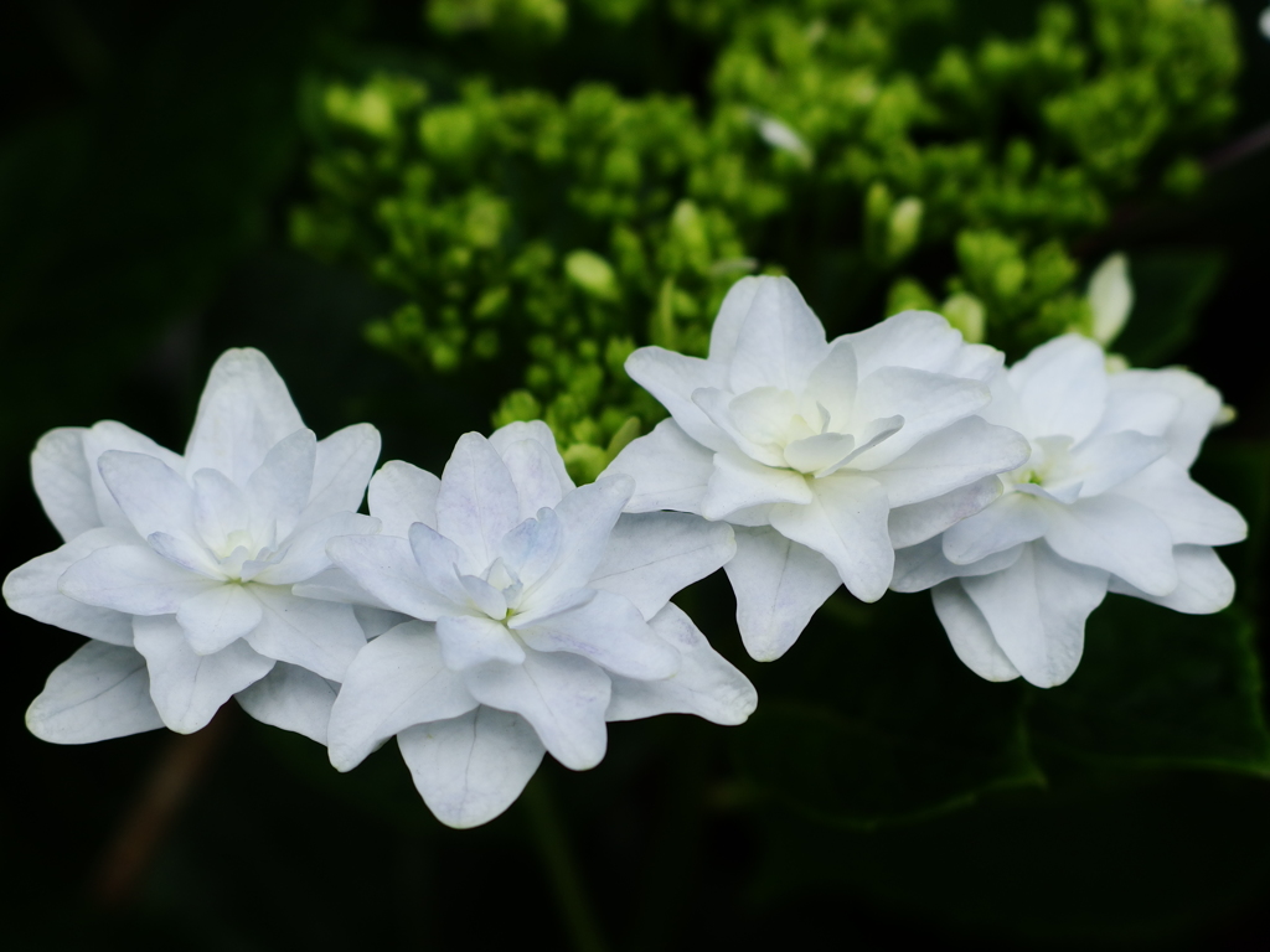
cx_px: 635
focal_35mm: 112
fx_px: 4109
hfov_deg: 17.6
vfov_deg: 13.2
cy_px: 476
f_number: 2.8
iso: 100
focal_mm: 24
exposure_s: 1/500
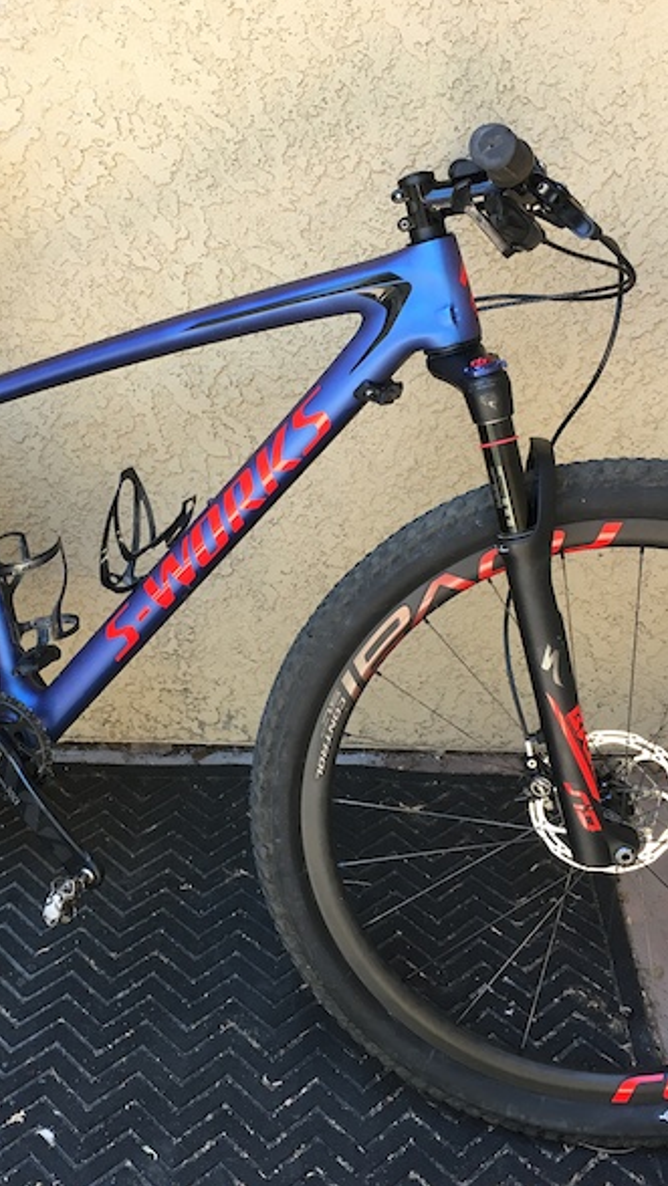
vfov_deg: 47.3
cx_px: 224
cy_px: 593
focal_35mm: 43
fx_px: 1353
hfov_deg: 27.6
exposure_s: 1/40
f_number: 2.2
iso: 25
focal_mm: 4.15
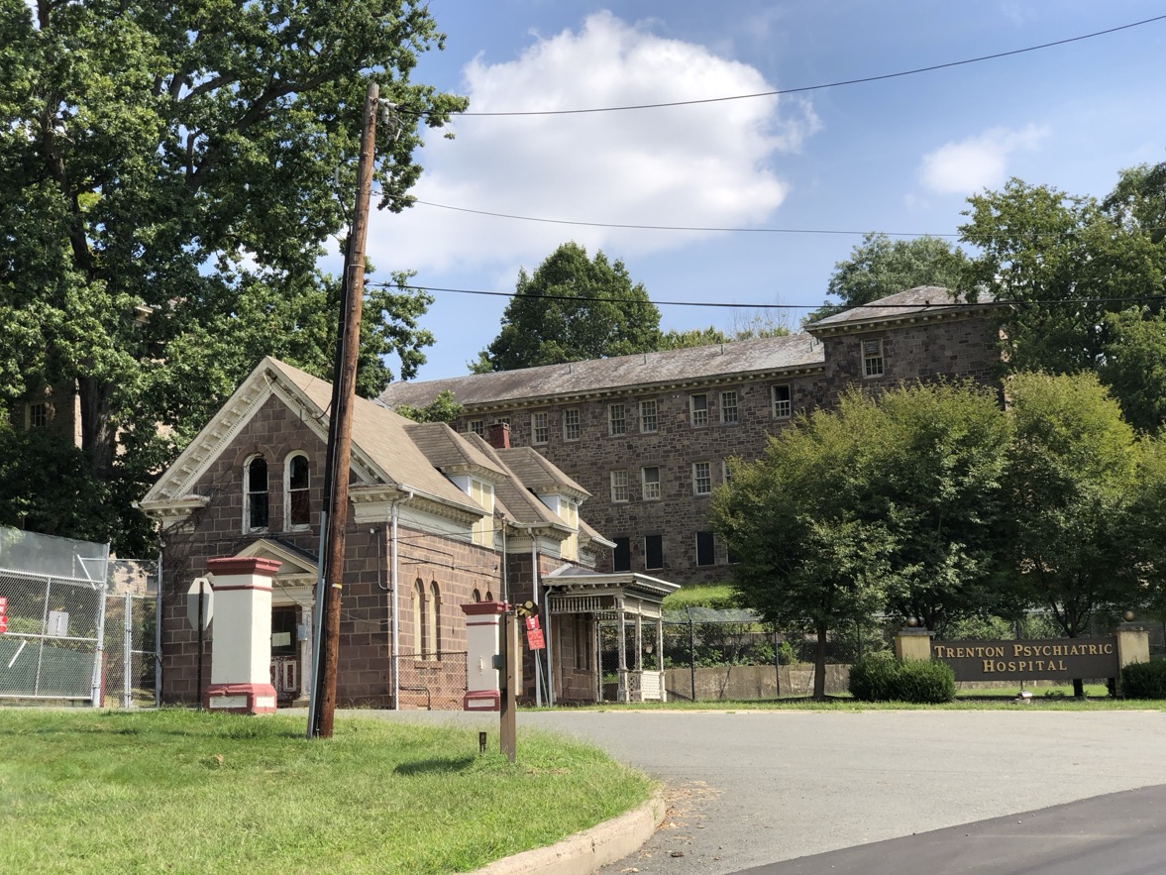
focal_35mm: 53
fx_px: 1785
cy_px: 430
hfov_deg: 36.2
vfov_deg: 27.5
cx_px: 573
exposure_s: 1/827
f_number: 2.4
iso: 16
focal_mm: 6
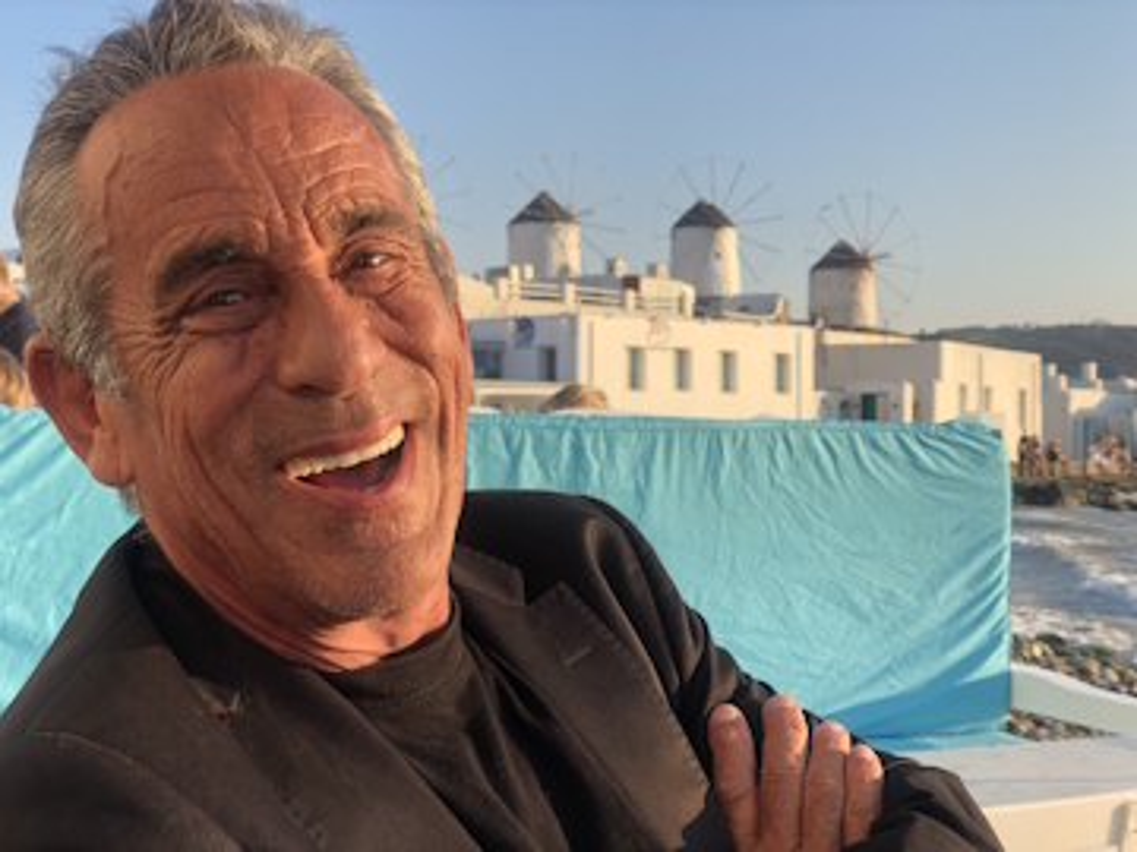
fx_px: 1708
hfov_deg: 36.8
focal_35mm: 52
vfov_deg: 28.0
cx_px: 568
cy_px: 426
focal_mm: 6
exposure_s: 1/236
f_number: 2.4
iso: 16
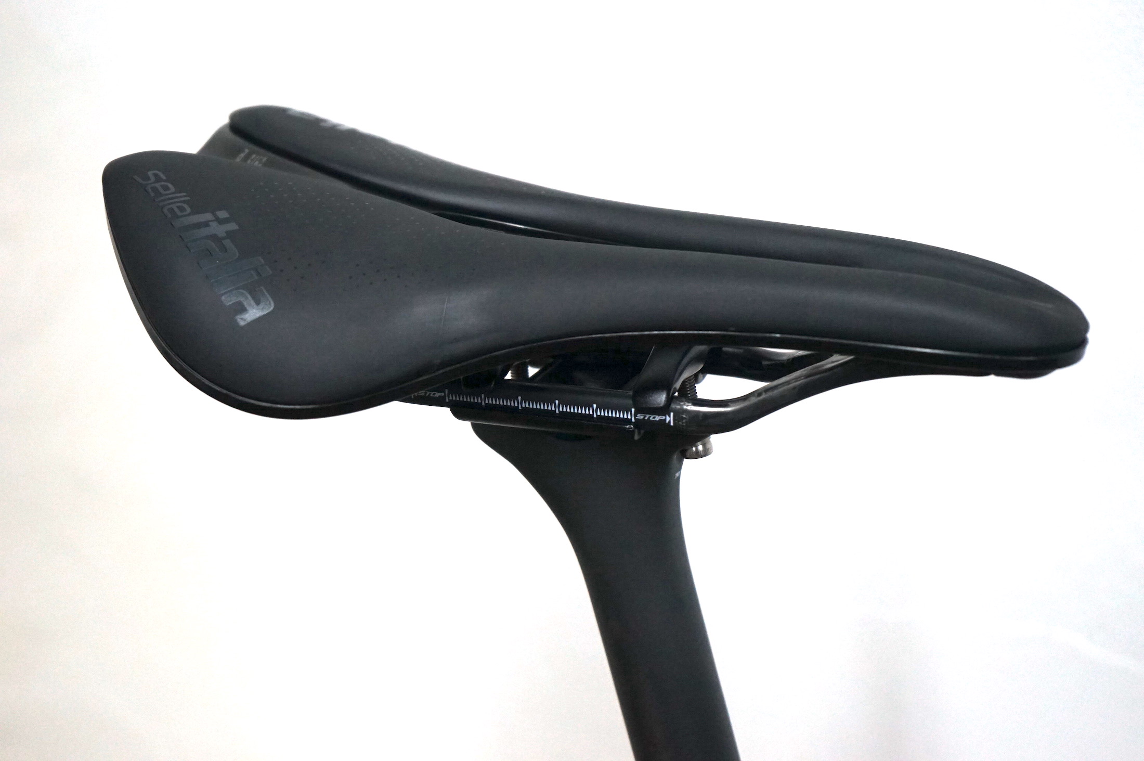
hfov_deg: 29.7
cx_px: 572
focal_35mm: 68
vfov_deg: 20.0
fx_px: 2159
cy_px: 380
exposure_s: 1/160
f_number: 5.6
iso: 2500
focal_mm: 68
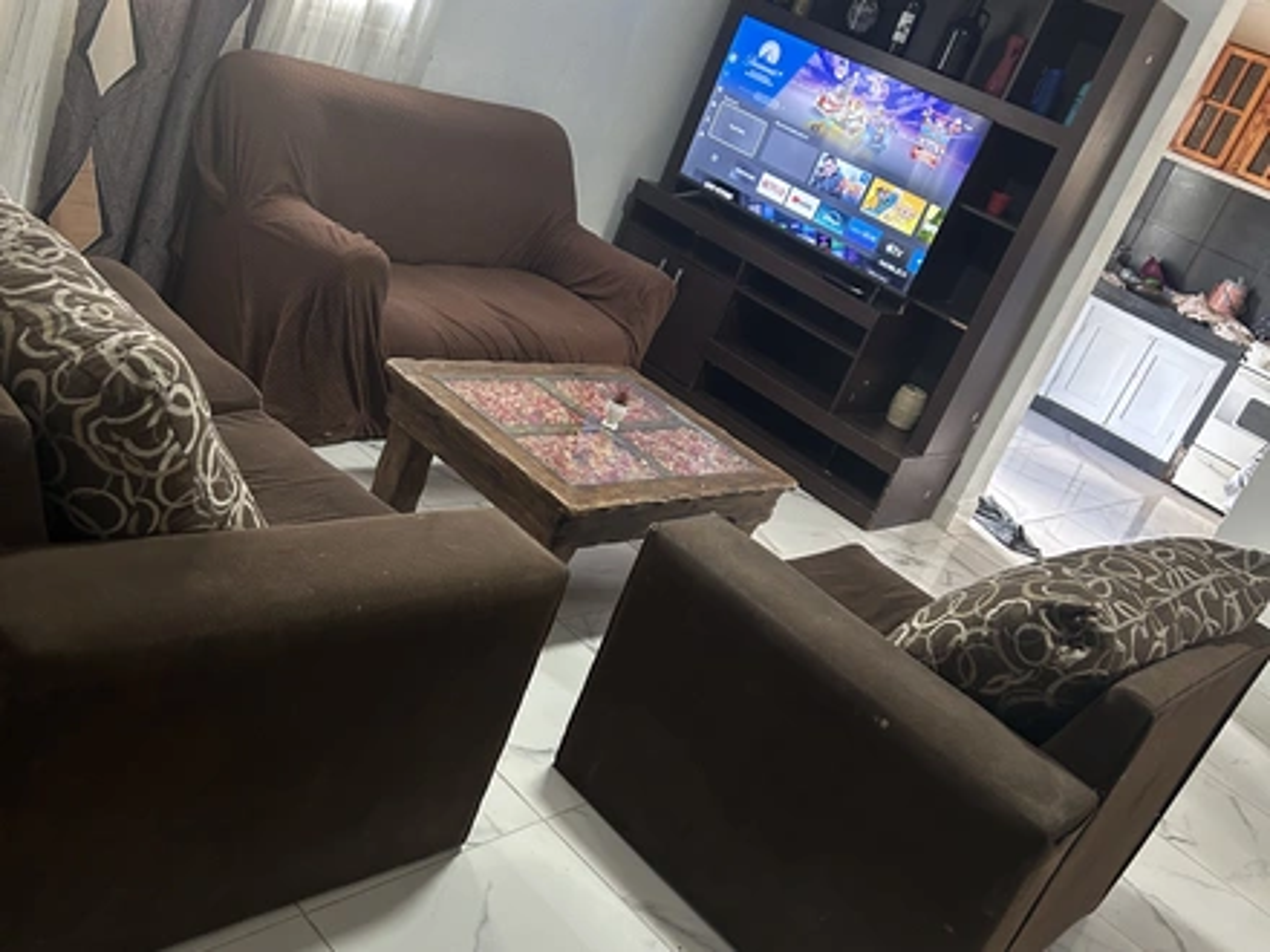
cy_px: 476
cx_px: 635
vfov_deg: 53.1
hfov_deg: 67.3
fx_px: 954
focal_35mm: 26
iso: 250
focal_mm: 5.7
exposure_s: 1/60
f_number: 1.5
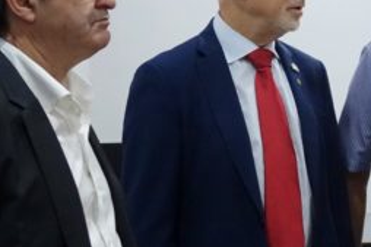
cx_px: 454
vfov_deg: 11.5
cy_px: 137
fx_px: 1226
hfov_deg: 16.5
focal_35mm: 119
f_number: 2.8
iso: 2000
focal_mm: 15.45
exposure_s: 1/200
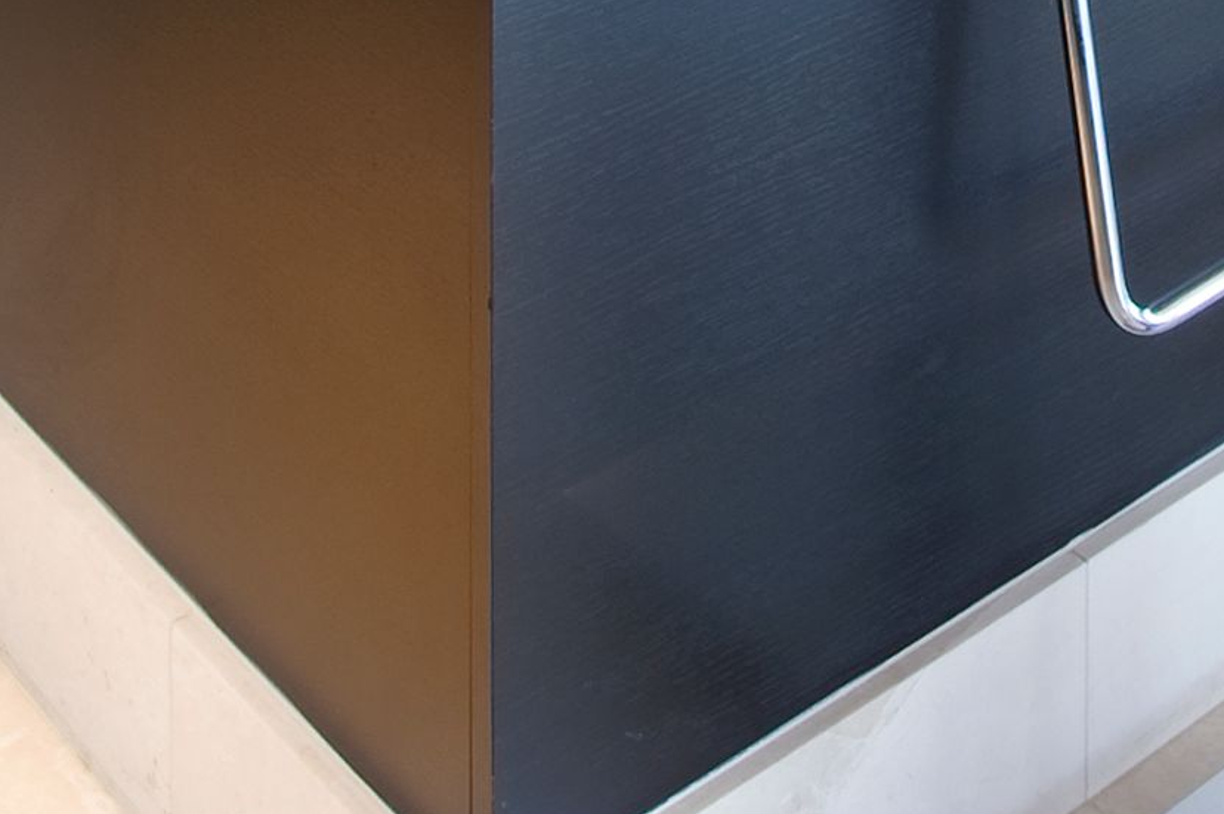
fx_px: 2446
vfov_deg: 13.0
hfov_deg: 27.6
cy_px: -1272
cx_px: 945
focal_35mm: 72
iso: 200
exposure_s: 1/15
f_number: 16
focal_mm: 14
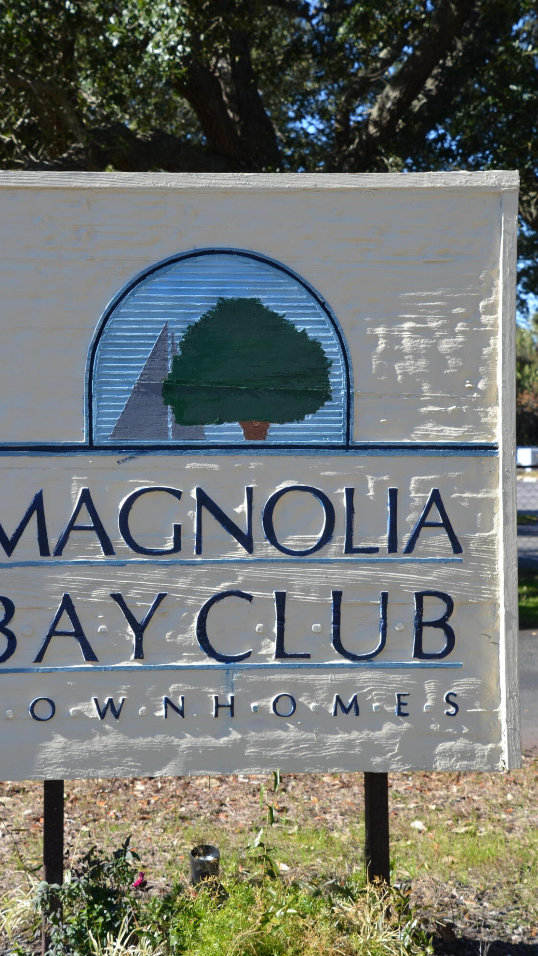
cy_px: 475
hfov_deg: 15.3
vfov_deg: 26.9
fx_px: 2004
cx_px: 225
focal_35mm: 79
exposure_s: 1/250
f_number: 8
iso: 160
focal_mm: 50
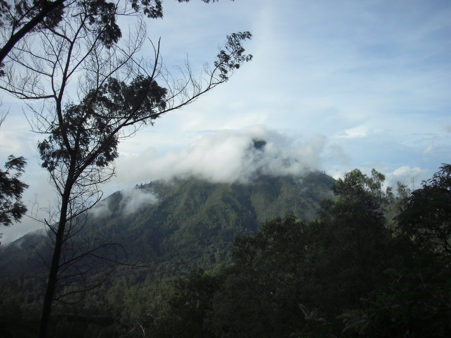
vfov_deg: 37.7
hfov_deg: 49.0
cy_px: 169
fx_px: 495
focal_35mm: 38
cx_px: 226
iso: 100
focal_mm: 6.2
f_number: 8
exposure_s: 1/250
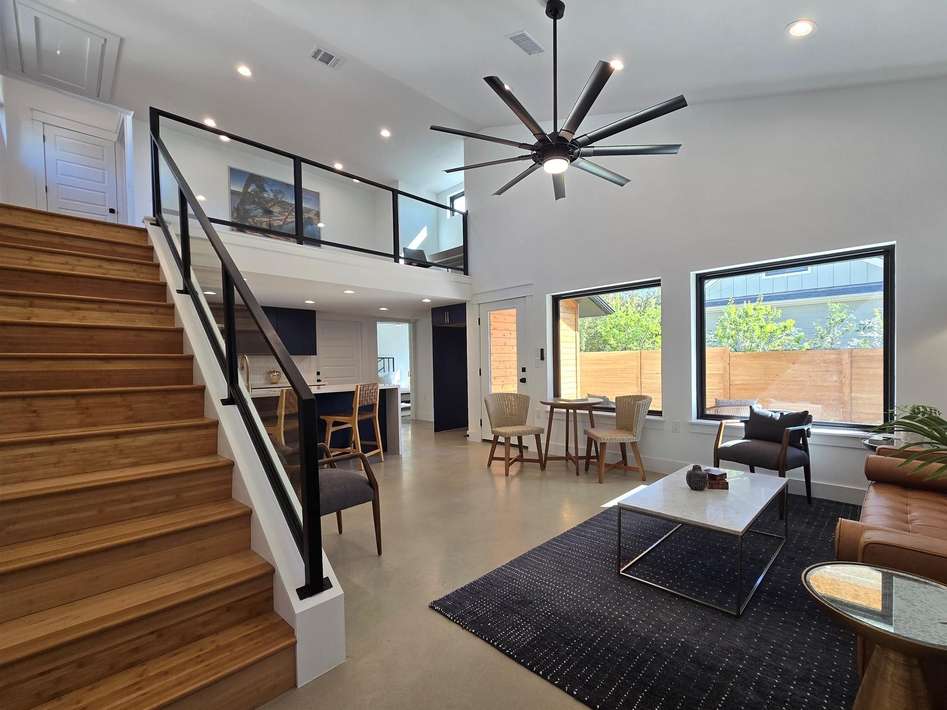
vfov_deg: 85.5
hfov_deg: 101.9
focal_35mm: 14
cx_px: 509
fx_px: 383
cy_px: 379
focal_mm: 2.2
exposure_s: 1/120
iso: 64
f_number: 2.2
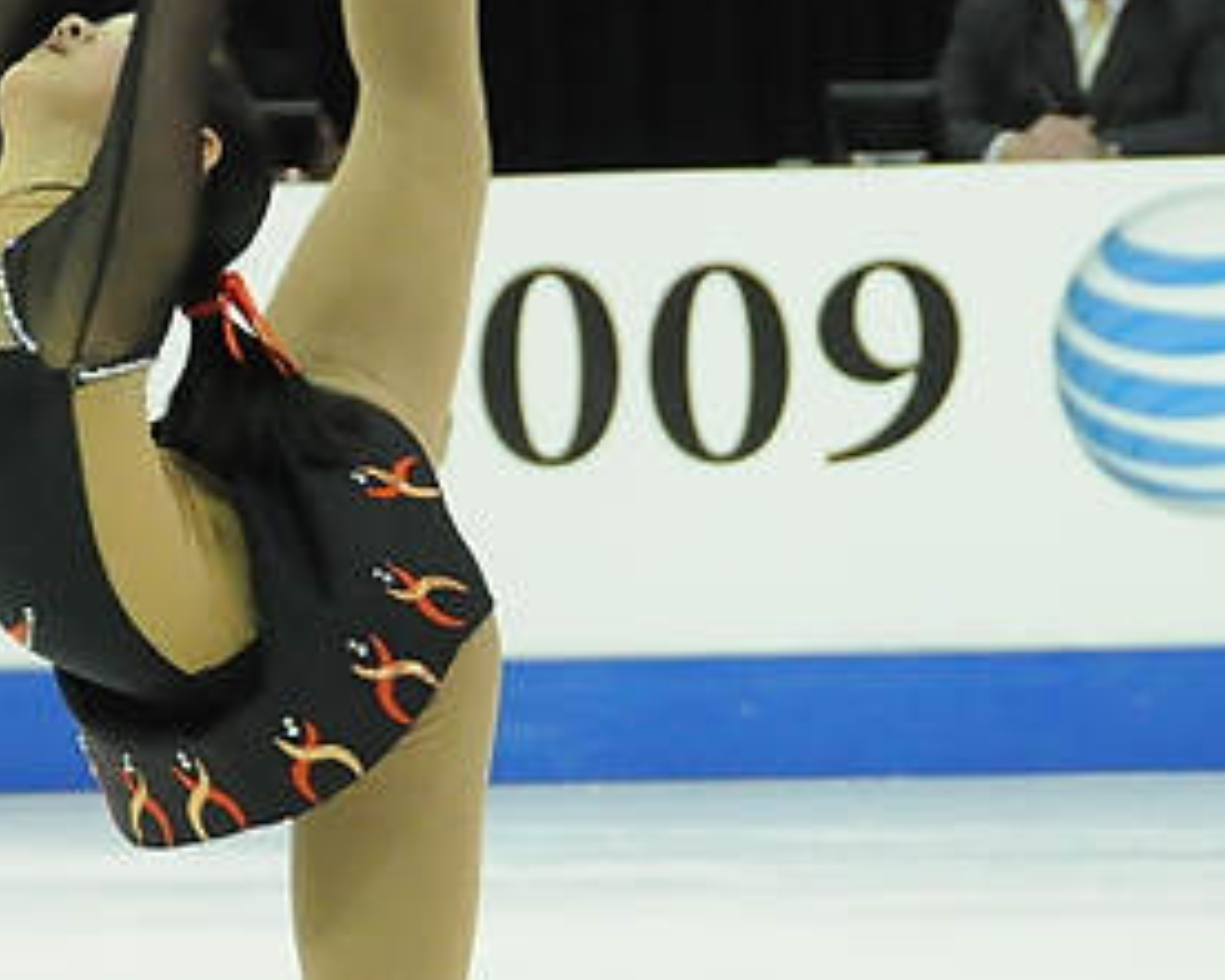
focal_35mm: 427
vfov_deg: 3.6
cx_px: 138
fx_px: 15499
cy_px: 623
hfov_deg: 4.5
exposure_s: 1/640
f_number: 5.6
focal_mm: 105
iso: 3200
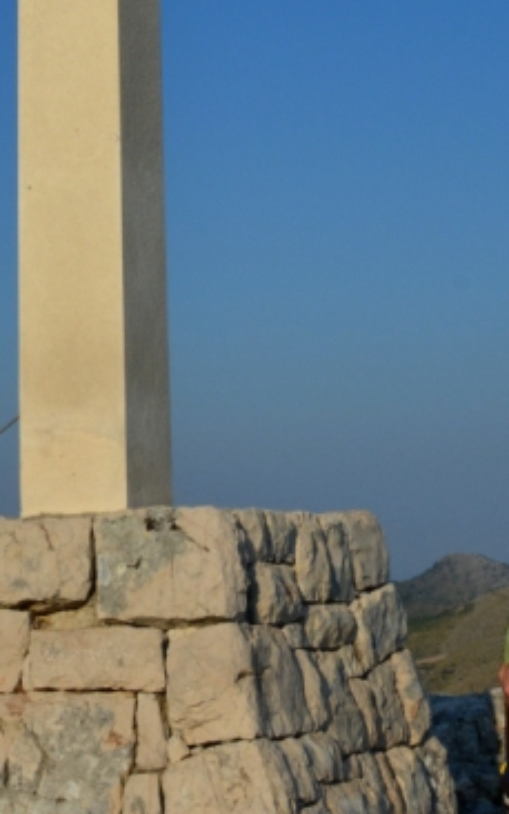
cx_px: 192
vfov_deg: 25.8
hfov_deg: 16.9
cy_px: 56
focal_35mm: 77
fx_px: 1708
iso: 250
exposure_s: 1/100
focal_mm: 18
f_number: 16
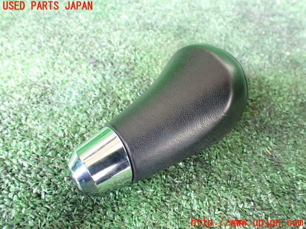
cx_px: 153
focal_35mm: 30
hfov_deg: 60.0
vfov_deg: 46.8
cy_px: 114
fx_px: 265
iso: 800
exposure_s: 1/50
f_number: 2.3
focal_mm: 5.4
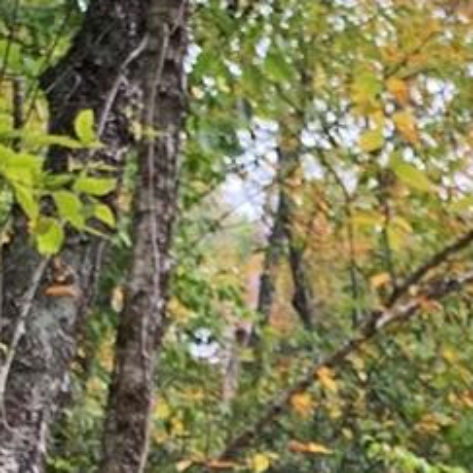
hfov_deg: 11.5
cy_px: 1074
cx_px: 740
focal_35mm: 145
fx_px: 2242
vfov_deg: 10.6
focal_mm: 4.25
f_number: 1.8
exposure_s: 1/193
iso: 25
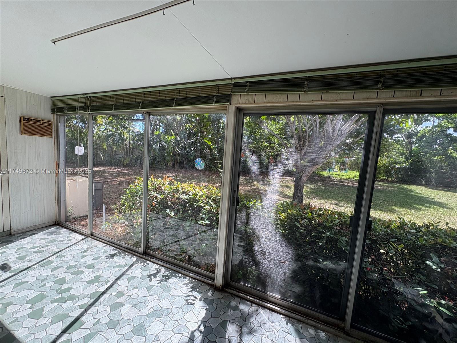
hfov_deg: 102.1
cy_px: 172
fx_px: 185
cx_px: 228
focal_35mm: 14
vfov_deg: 85.7
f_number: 2.2
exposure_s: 1/171
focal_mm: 2.22
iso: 40
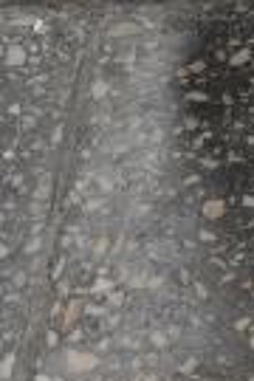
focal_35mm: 217
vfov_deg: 8.8
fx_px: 2296
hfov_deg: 6.1
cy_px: -436
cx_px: 615
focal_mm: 26
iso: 200
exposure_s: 1/200
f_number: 4.5
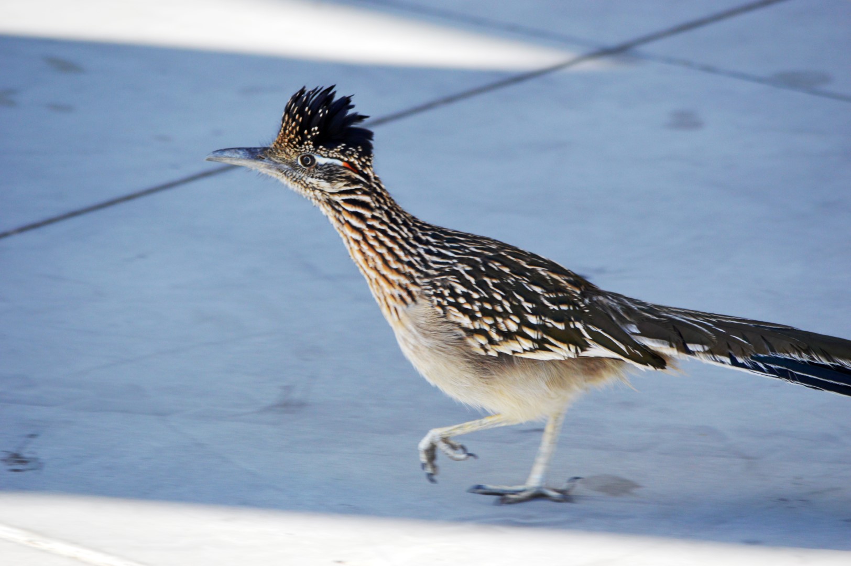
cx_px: 426
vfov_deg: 4.6
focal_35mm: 300
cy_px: 283
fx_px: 7086
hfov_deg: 6.9
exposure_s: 1/500
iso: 500
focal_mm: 200
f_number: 5.6
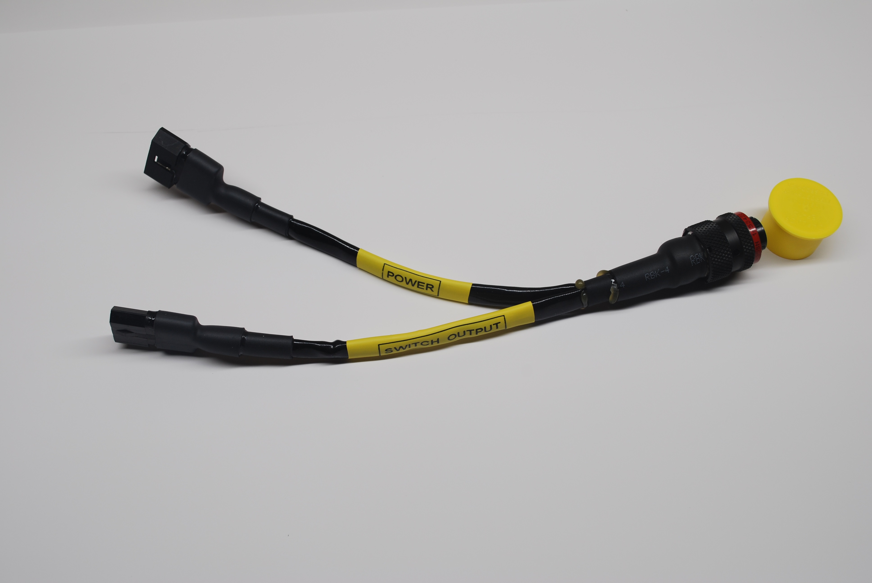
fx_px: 873
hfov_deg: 53.1
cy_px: 292
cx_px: 436
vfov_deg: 37.0
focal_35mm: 36
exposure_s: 1/250
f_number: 8
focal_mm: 24
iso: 100
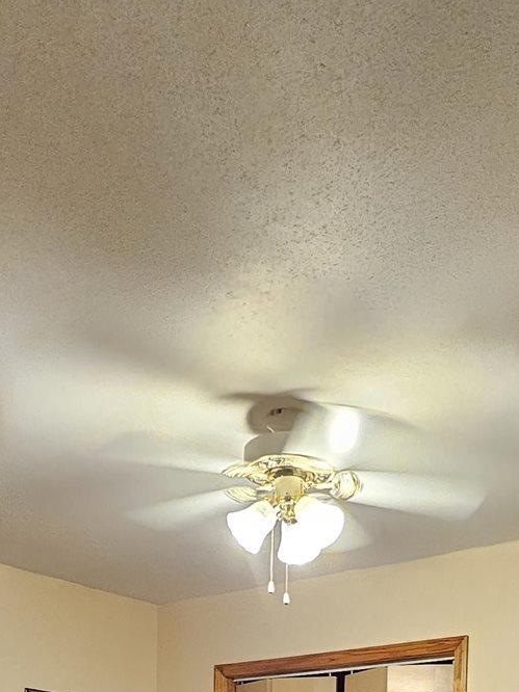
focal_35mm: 45
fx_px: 900
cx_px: 317
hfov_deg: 32.0
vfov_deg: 30.9
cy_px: 937
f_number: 2.2
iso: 320
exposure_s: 1/30
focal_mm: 2.2
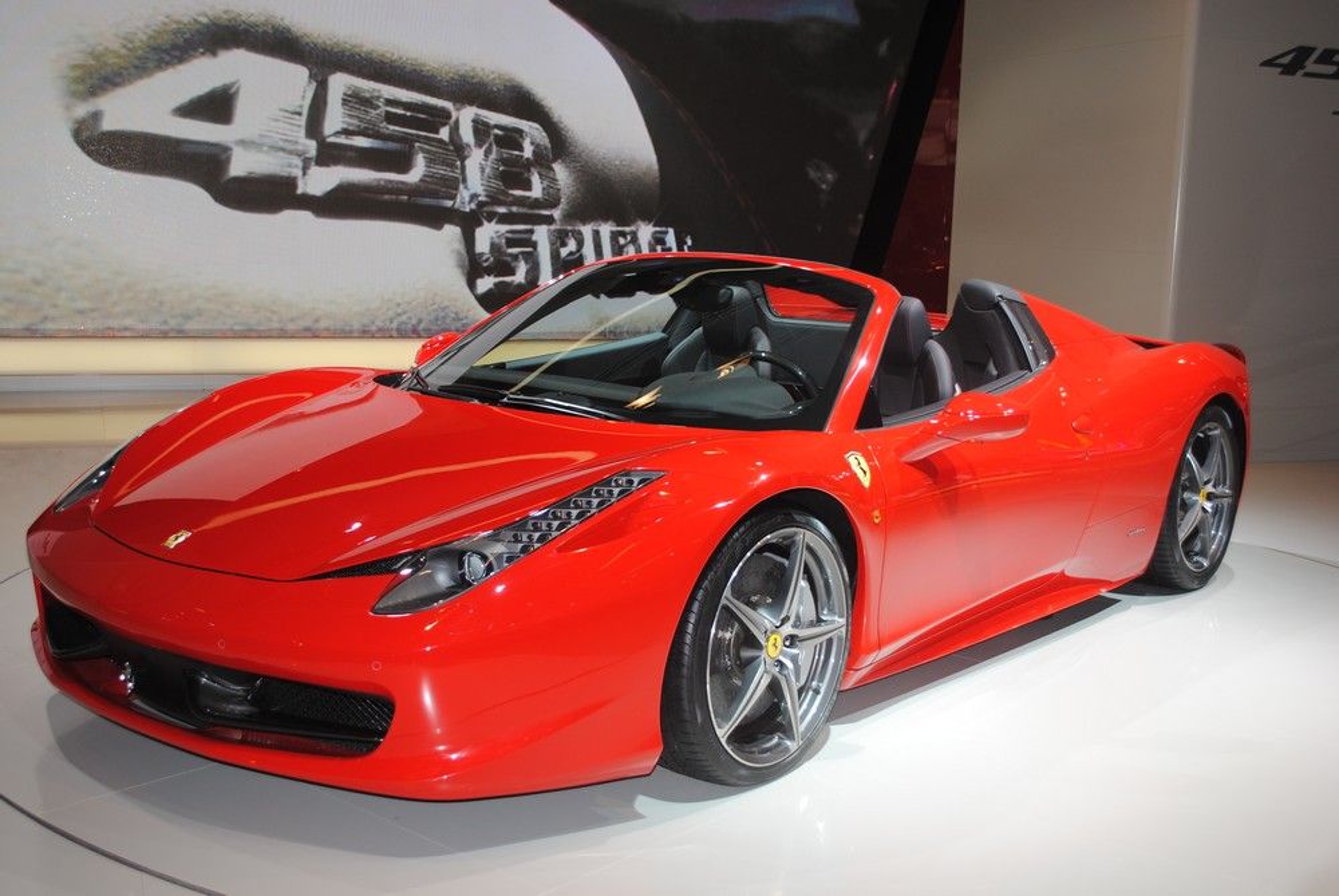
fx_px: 1452
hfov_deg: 49.5
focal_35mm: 39
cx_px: 670
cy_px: 448
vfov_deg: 34.3
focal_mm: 26
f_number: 4.2
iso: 180
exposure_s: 1/125
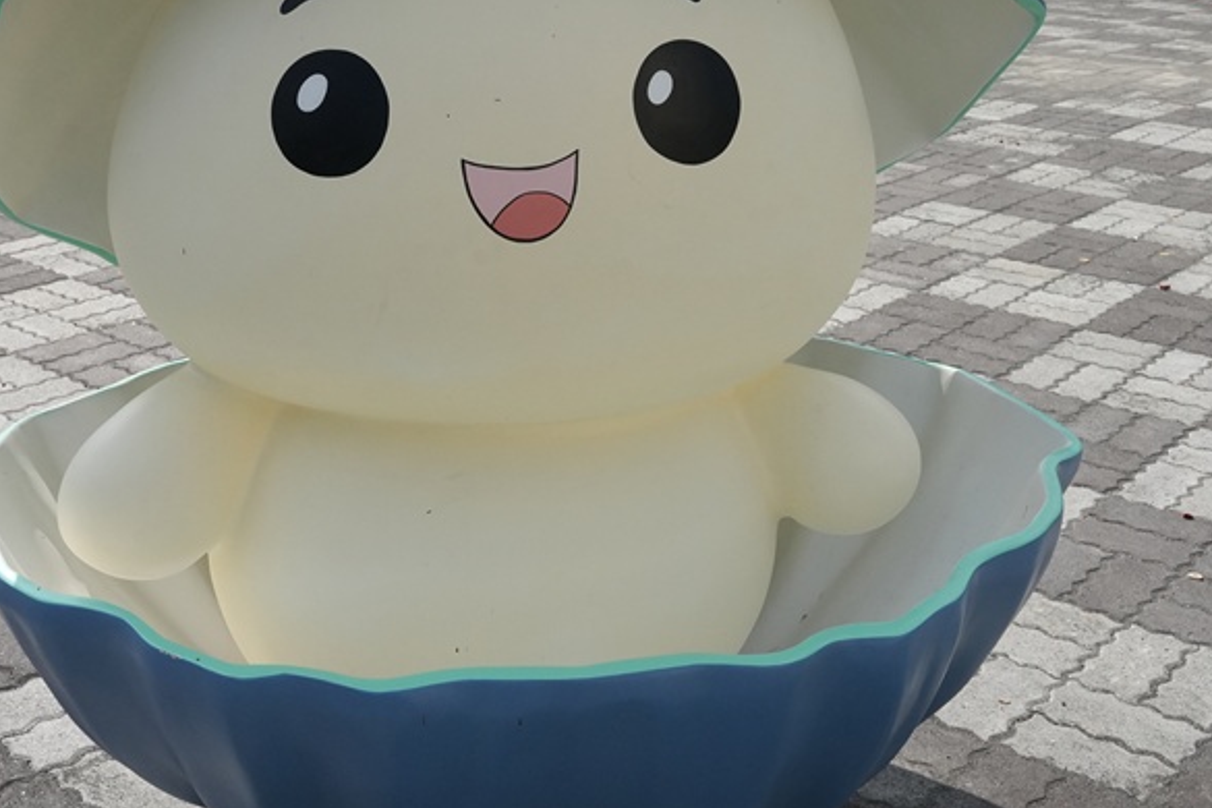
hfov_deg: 40.3
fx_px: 1650
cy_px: 268
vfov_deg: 27.4
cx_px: 561
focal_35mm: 49
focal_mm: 28
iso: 2000
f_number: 11
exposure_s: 1/4000
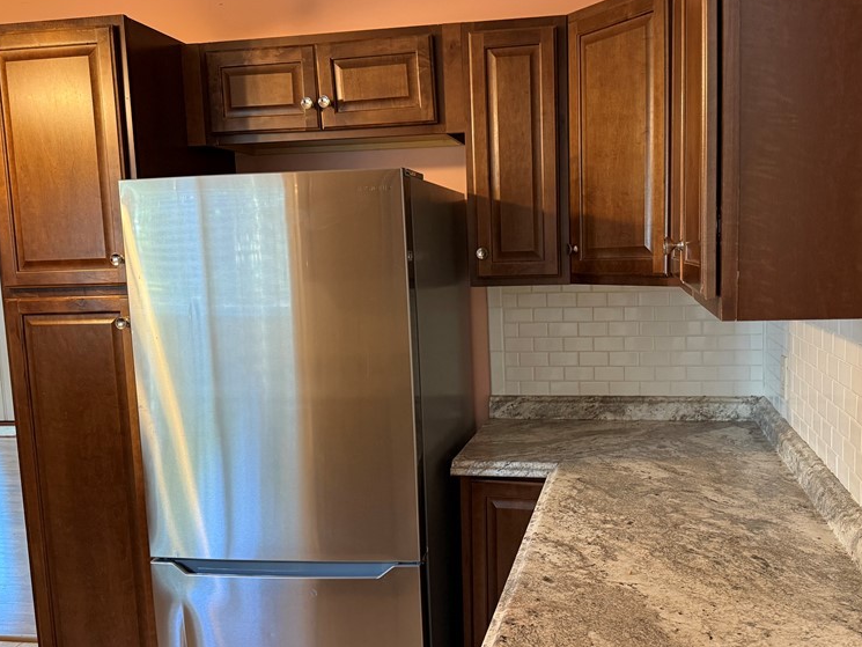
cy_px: 353
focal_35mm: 33
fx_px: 822
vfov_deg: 42.9
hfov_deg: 55.1
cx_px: 502
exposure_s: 1/60
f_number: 1.78
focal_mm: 6.76
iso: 400
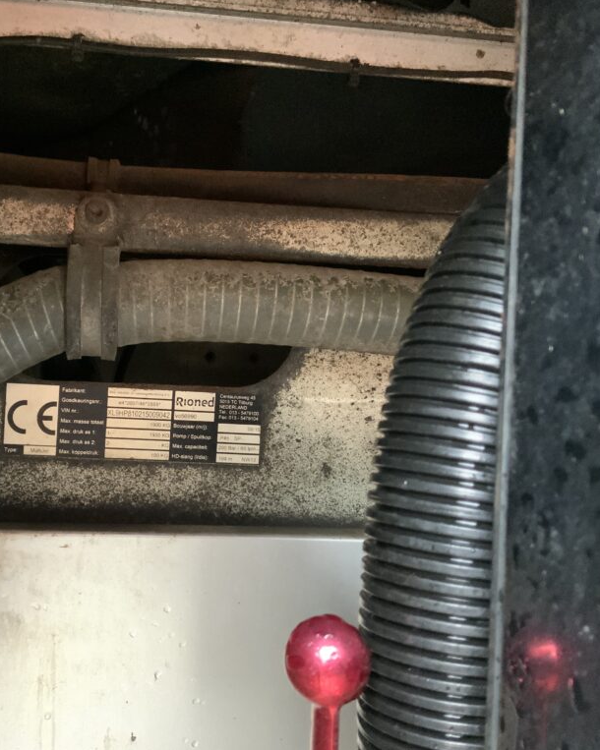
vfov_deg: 47.9
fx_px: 844
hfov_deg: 38.6
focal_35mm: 38
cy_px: 375
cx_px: 185
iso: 400
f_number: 1.8
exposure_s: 1/30
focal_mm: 3
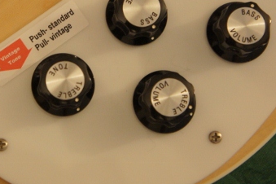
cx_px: 56
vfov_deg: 11.5
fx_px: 912
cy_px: 42
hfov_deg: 17.1
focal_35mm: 119
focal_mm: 42
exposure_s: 1/30
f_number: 5
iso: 1600
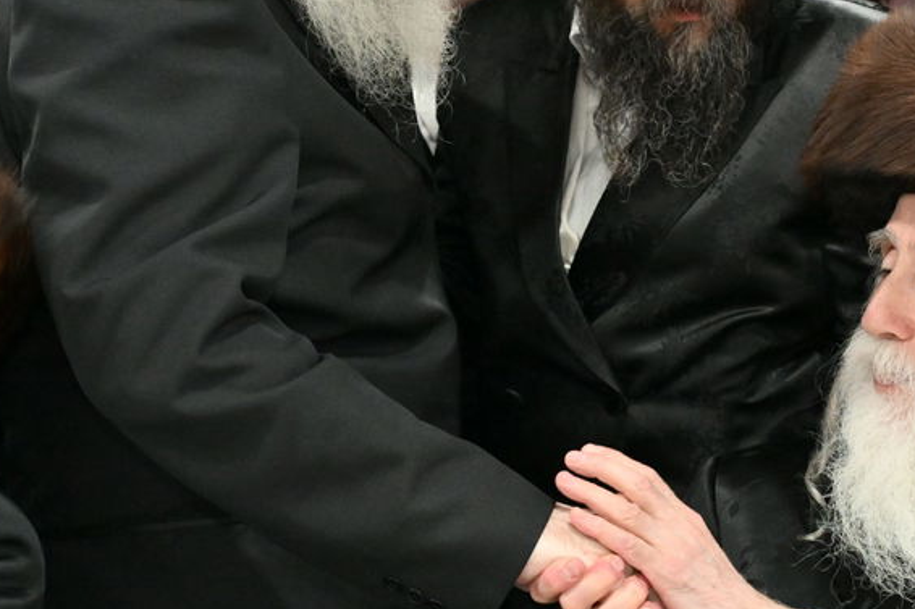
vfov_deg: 14.5
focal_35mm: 94
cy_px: 217
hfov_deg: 21.6
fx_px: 2388
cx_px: 564
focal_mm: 38
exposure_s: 1/200
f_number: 4.5
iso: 3200
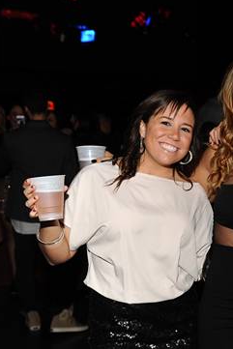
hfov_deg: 19.5
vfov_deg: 30.1
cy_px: 173
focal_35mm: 67
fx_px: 650
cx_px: 254
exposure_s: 1/250
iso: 800
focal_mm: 44
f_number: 4.8
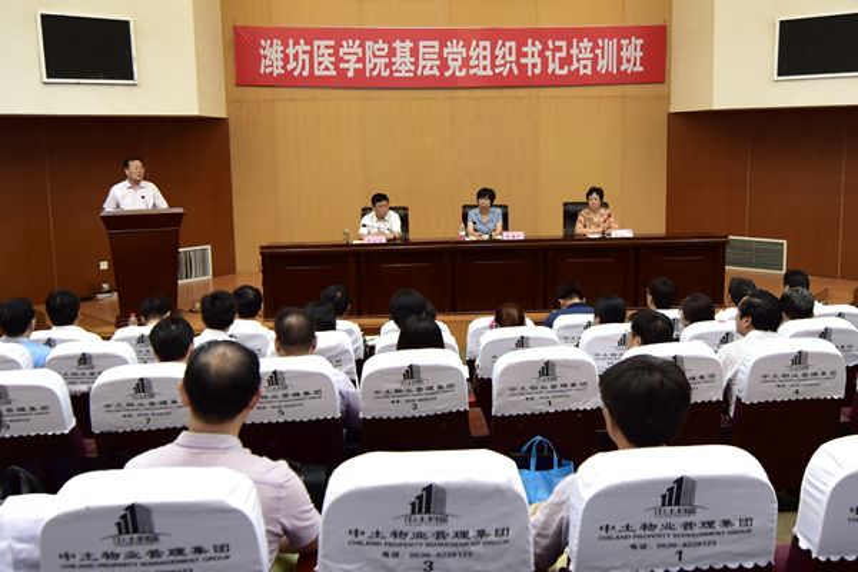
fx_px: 334
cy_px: 286
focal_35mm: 14
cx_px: 429
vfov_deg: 81.2
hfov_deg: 104.3
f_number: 3.5
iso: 800
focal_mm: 14
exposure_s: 1/50
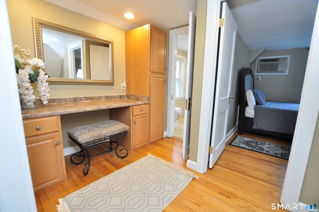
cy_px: 106
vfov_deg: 77.2
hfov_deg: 100.5
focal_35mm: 15
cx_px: 160
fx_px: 133
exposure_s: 1/80
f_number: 4.5
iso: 1250
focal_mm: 10
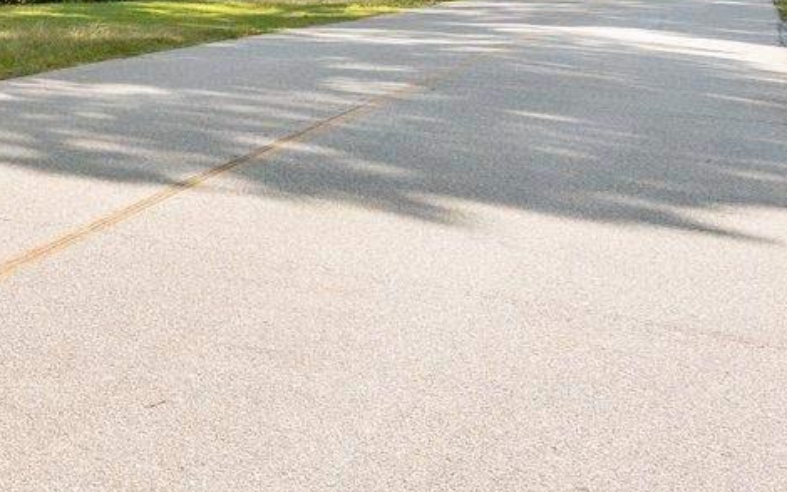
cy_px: -54
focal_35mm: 71
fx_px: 1523
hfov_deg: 20.6
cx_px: -621
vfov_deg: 17.7
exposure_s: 1/200
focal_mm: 16
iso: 250
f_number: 9
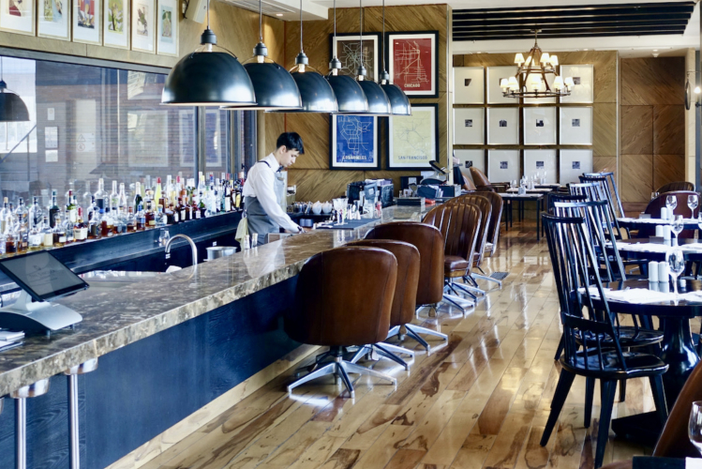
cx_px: 346
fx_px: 1073
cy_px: 158
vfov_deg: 24.5
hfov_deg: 36.2
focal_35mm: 55
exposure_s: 1/40
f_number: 2.8
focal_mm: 14.5
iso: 250
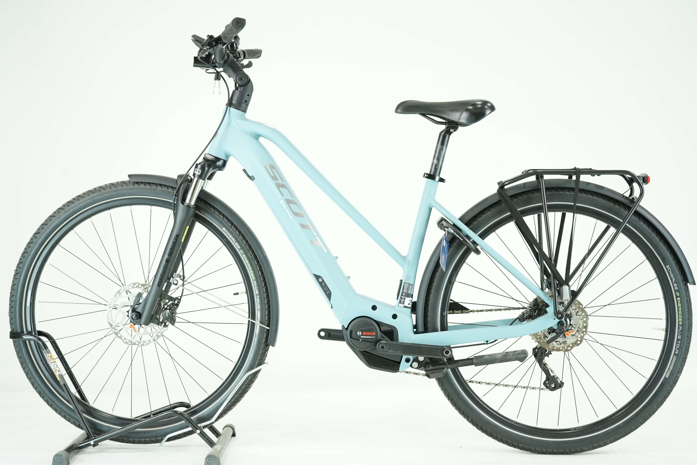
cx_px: 348
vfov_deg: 25.1
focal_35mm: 54
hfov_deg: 36.9
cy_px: 232
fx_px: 1045
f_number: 5
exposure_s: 1/200
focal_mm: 54
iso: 2500
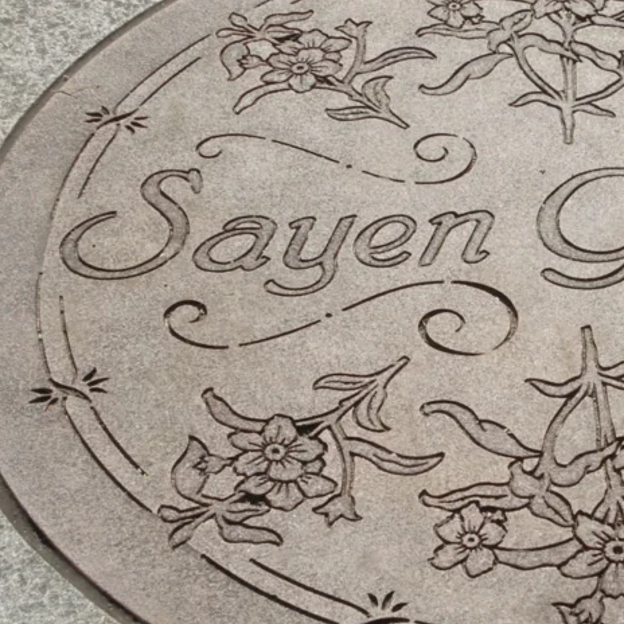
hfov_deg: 17.8
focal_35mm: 96
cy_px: 280
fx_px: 1958
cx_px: 592
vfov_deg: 18.1
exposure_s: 1/300
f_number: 6.3
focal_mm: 7.4
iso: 64
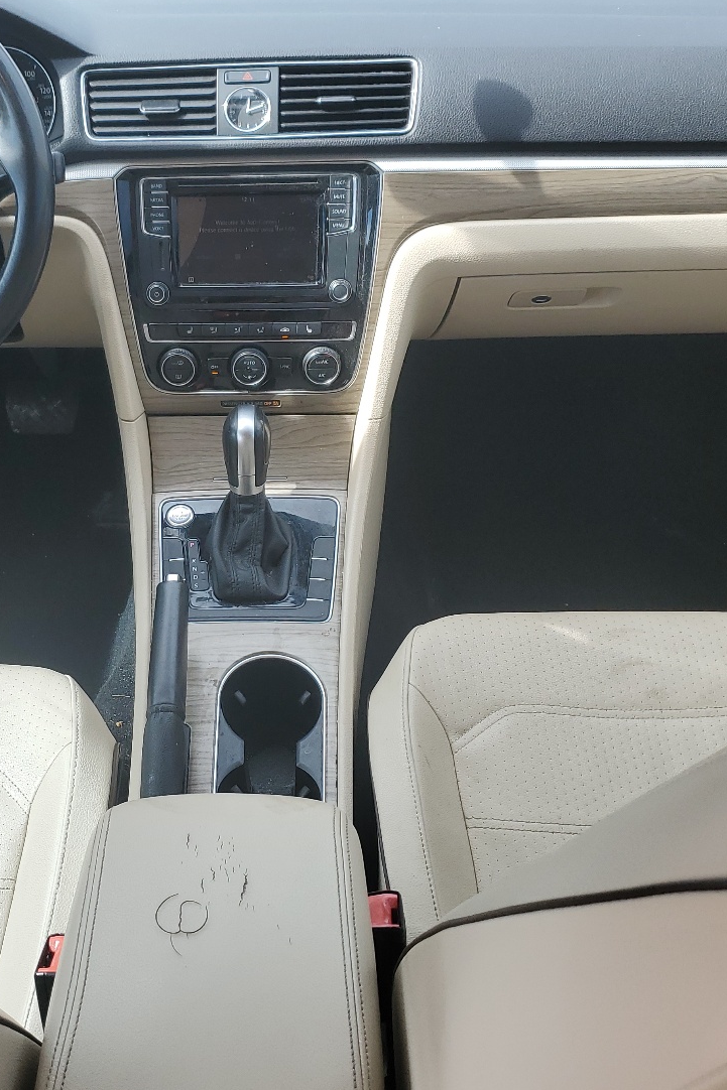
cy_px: 521
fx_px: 1212
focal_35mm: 40
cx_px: 215
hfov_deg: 33.0
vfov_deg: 48.5
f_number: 1.5
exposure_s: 1/323
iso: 50
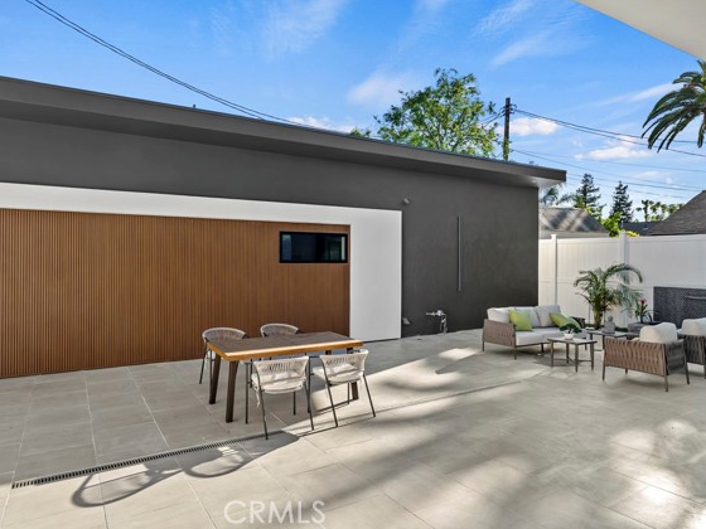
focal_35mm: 22
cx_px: 315
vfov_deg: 61.1
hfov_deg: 76.1
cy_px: 261
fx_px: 449
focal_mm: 20
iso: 80
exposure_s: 1/4
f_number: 8
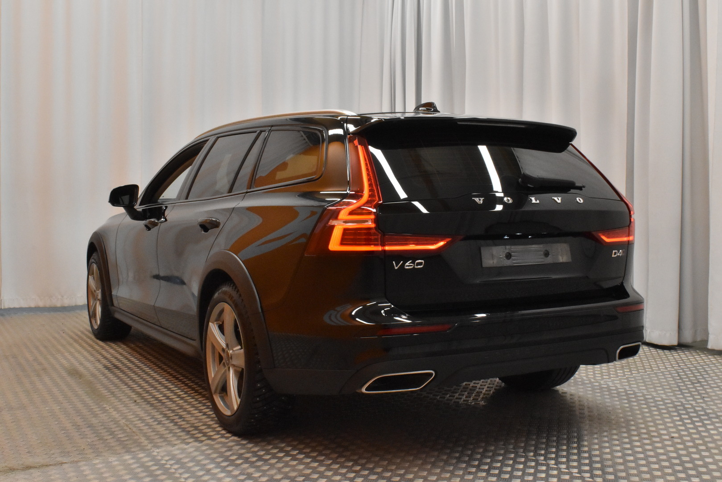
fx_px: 812
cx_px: 361
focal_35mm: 40
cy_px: 241
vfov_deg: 33.0
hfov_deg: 47.9
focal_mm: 27
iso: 2800
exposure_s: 1/40
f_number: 25
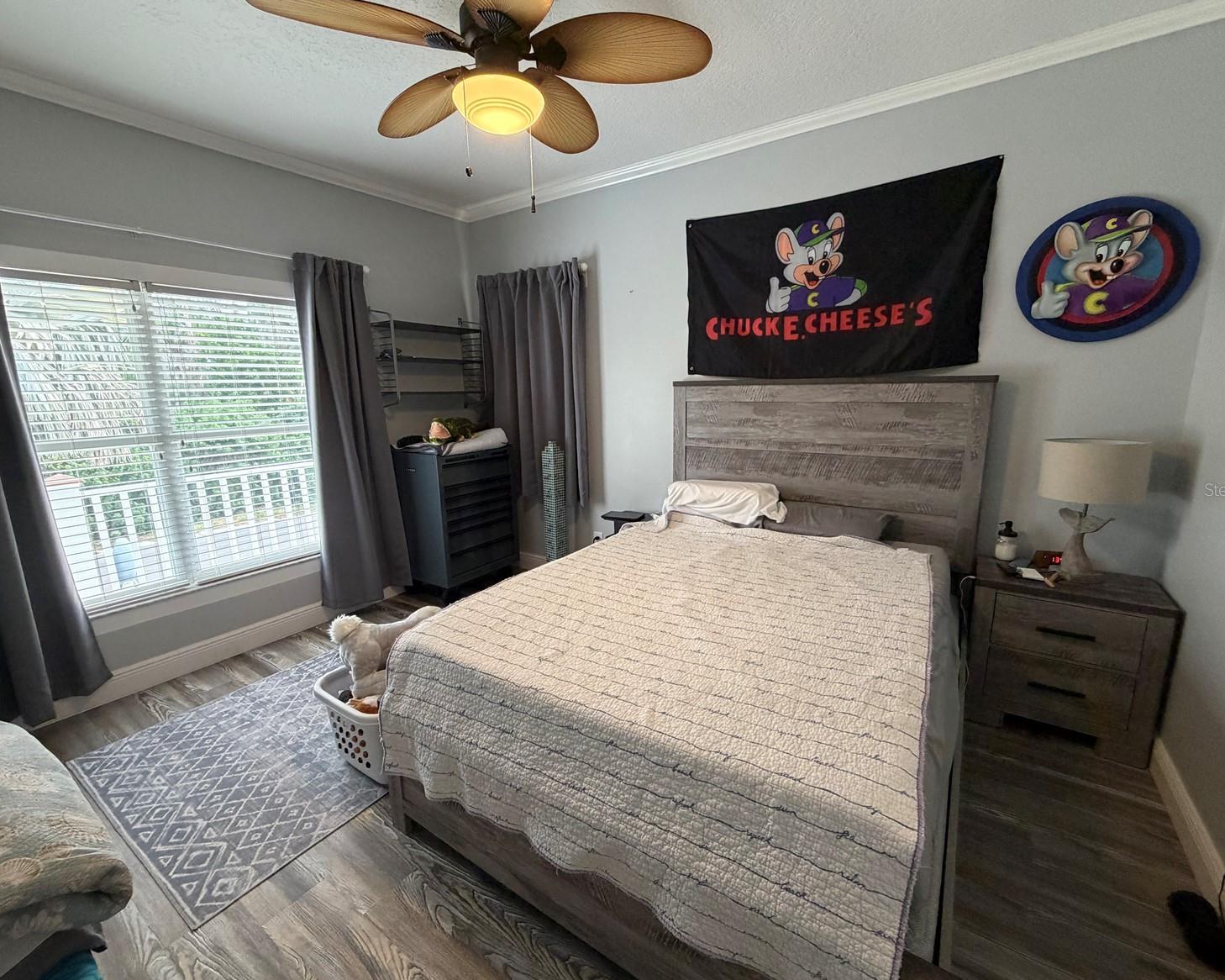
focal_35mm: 15
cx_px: 612
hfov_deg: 96.8
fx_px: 544
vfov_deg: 84.0
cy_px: 489
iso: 320
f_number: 2.2
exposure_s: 1/65
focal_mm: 2.22
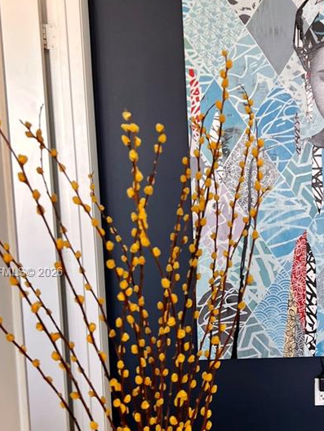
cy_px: 273
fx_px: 736
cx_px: 279
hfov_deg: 24.3
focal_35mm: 59
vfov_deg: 32.5
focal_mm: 5.7
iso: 80
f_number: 1.5
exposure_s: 1/120
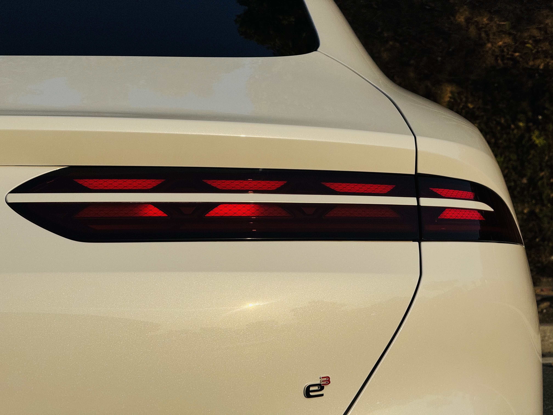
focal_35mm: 120
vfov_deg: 12.3
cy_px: 208
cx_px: 276
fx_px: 1917
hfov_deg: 16.4
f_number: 2.8
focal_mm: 15.66
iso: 50
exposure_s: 1/4651
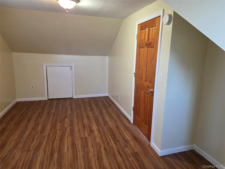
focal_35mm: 23
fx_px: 149
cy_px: 84
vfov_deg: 58.9
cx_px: 112
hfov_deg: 73.9
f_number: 1.7
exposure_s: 1/120
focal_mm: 6.25
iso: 640
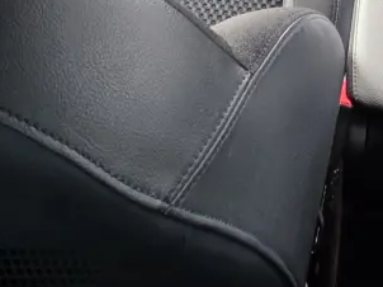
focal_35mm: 62
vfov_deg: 15.3
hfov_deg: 28.7
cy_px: -375
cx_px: 405
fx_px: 685
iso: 160
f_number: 1.9
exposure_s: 1/100
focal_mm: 2.2
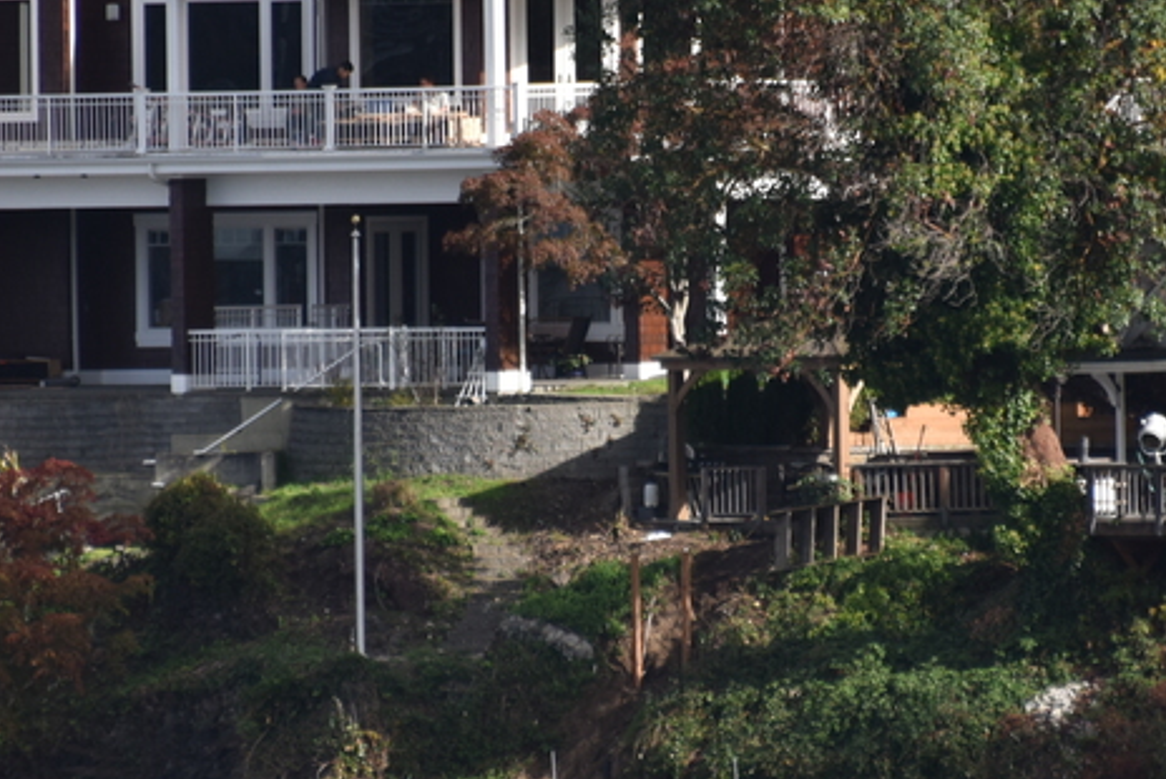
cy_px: 322
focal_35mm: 827
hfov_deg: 2.5
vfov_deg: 1.7
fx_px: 26801
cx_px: 588
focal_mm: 300
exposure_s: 1/640
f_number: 5.6
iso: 250
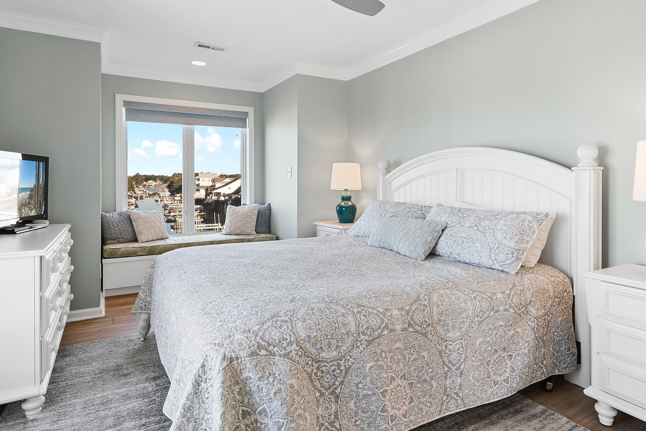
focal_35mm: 21
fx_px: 377
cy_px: 183
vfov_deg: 59.2
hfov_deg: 81.0
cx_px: 351
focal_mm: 10
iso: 100
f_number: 4.5
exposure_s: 1/6
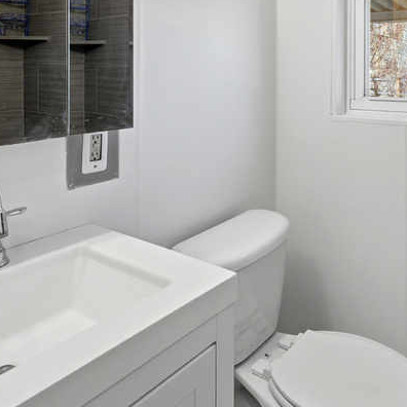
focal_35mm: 33
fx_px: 442
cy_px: 76
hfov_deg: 48.9
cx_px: 257
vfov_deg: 46.6
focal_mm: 15.1
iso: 640
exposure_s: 1/800
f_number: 8
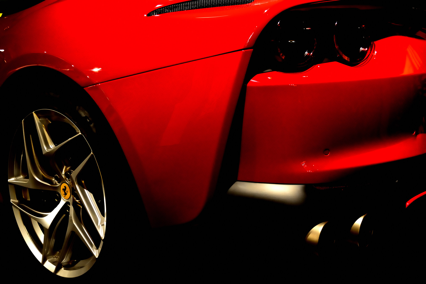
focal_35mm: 45
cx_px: 213
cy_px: 142
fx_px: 532
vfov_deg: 29.9
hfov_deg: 43.6
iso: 6400
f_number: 5.6
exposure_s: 1/60
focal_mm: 30
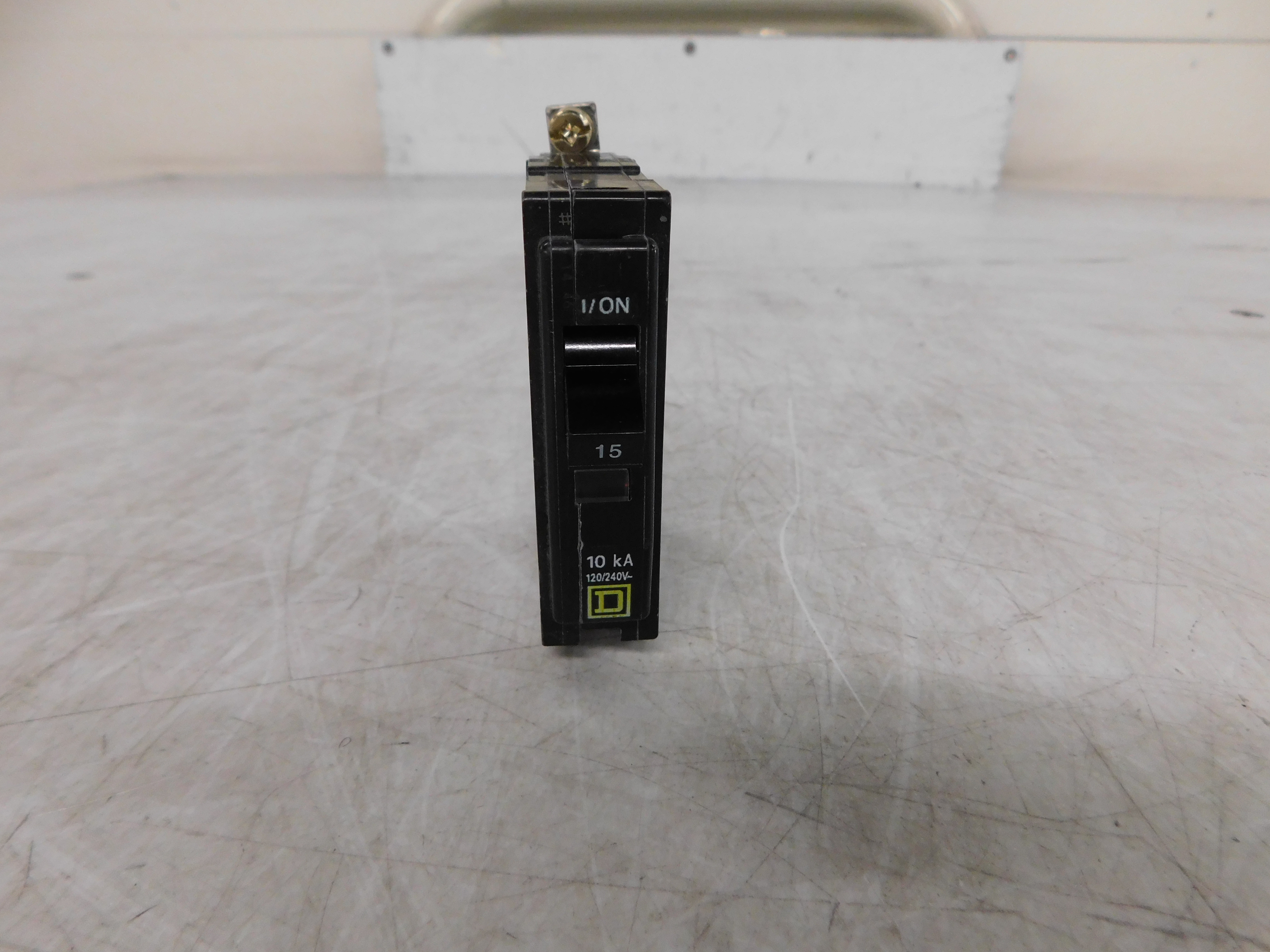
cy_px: 476
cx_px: 635
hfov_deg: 73.9
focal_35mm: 23
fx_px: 844
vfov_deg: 58.9
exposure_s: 1/30
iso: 400
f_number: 3
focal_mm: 4
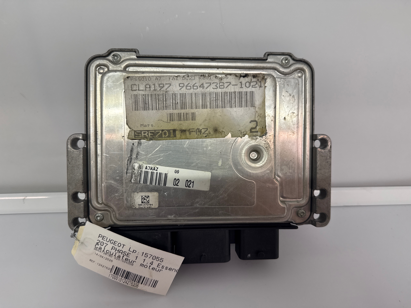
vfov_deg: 56.8
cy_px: 154
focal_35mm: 24
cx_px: 206
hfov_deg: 71.6
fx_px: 285
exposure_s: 1/100
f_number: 1.78
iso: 160
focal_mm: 6.76
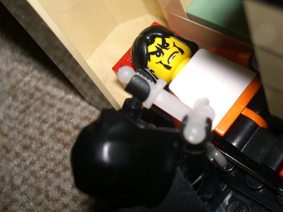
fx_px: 441
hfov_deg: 35.2
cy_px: 106
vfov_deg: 27.0
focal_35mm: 54
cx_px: 191
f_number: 3.1
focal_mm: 6.3
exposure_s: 1/60
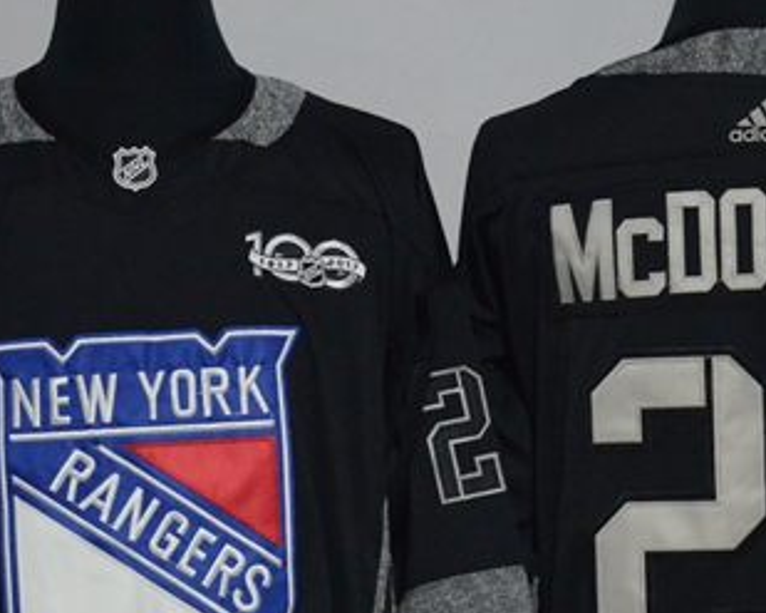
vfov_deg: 8.5
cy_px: 516
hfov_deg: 10.6
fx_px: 4125
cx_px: 454
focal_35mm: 182
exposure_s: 1/50
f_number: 4.8
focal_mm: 50
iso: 4000
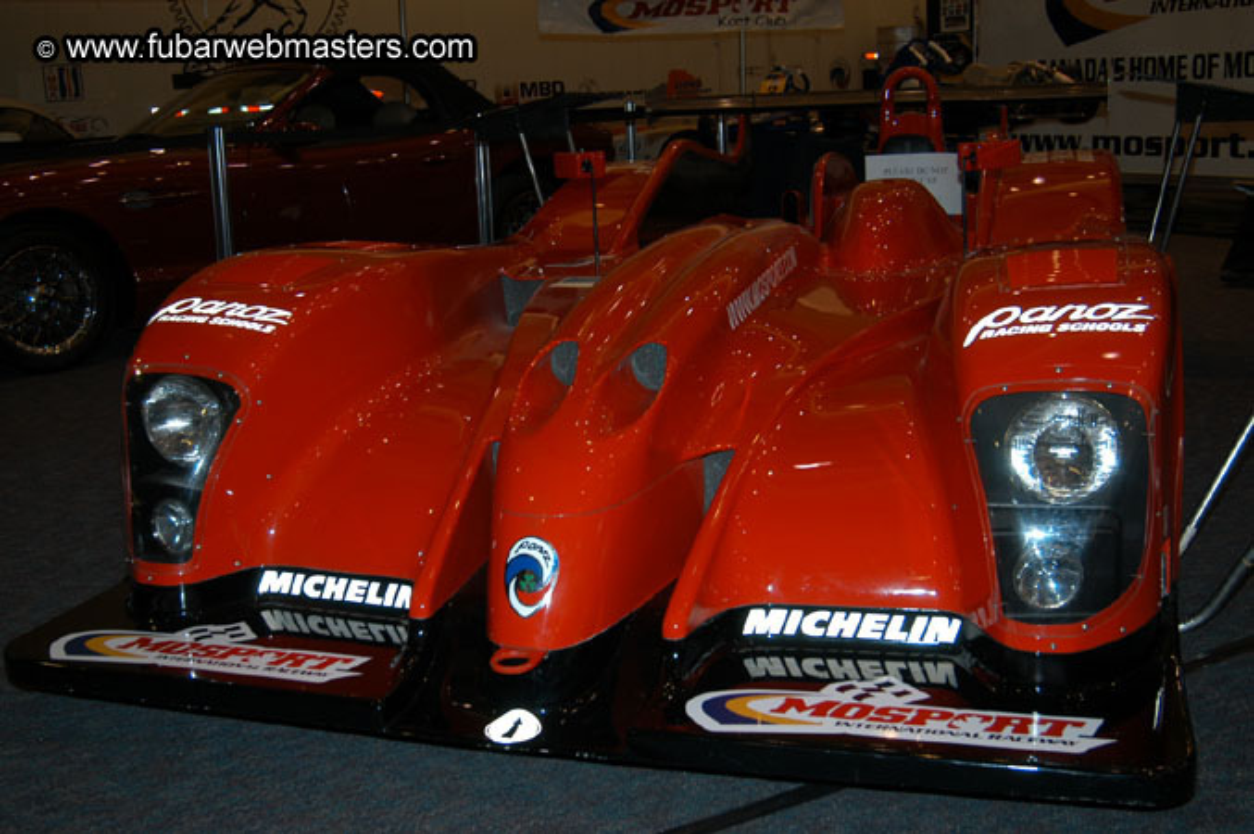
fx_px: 1253
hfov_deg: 53.2
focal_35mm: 36
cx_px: 627
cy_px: 417
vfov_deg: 36.8
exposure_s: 1/60
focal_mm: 24
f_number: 5
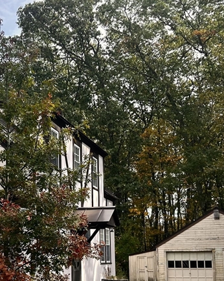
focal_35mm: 60
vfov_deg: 31.1
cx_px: 49
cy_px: 194
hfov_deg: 25.0
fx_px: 498
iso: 50
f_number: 1.5
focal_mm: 5.7
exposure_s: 1/2632
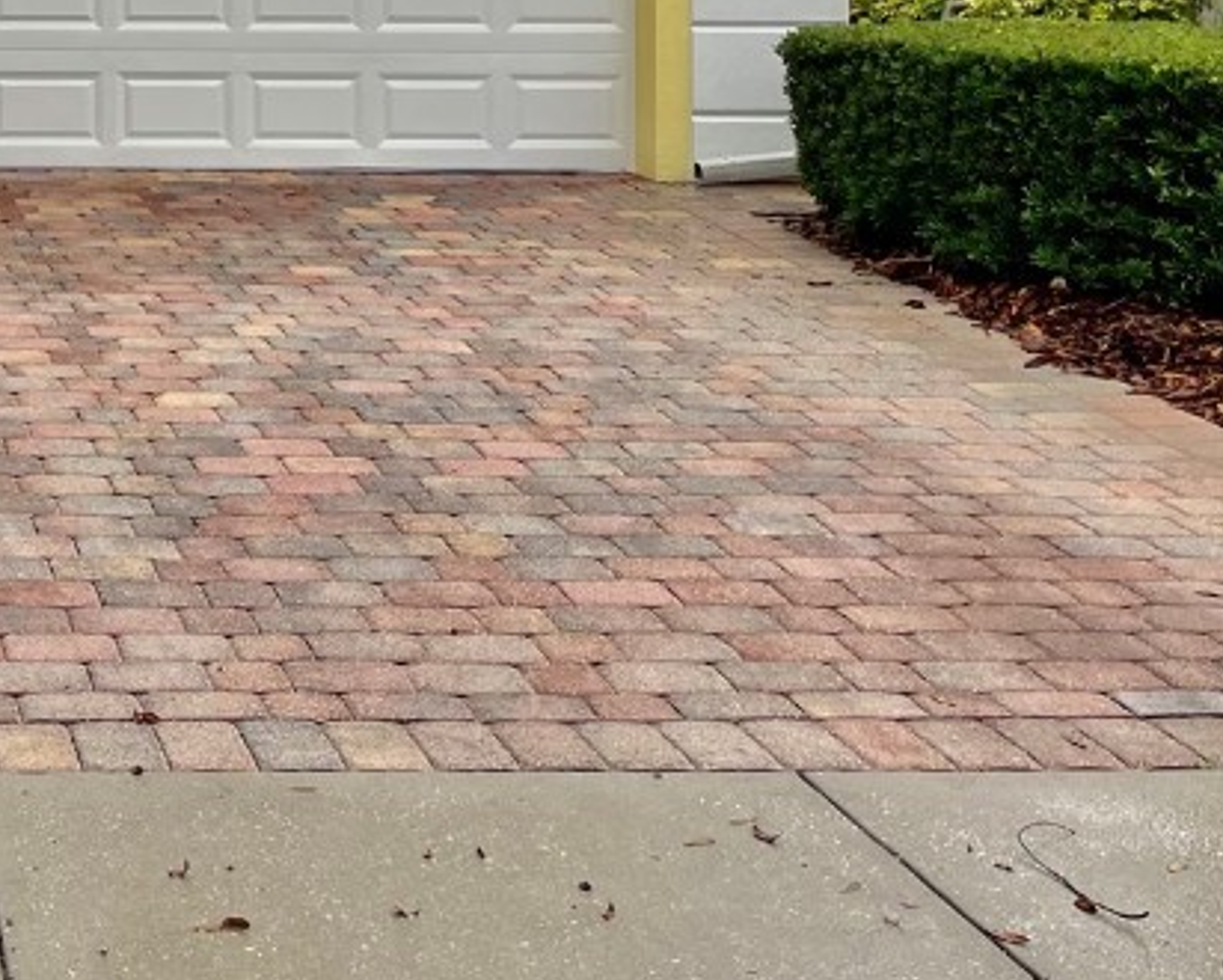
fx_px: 2281
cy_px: -134
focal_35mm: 63
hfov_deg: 27.0
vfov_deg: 22.7
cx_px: -196
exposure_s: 1/356
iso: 32
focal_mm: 4.2
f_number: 1.6
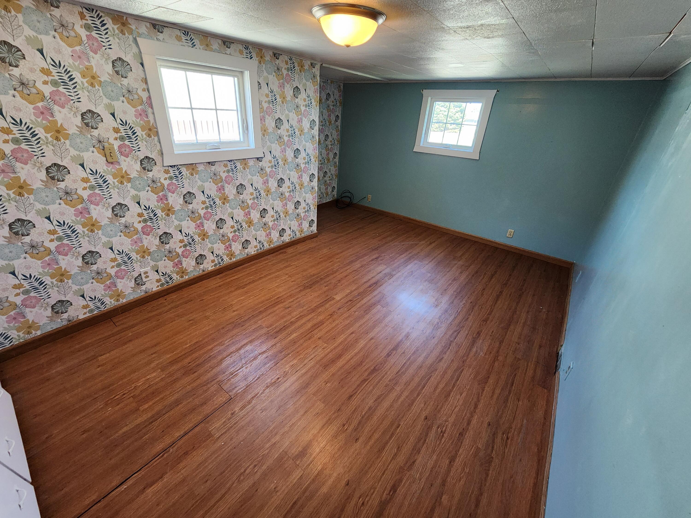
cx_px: 346
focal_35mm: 13
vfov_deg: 89.9
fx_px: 260
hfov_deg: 106.2
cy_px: 259
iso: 320
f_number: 2.2
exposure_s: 1/30
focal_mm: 2.2
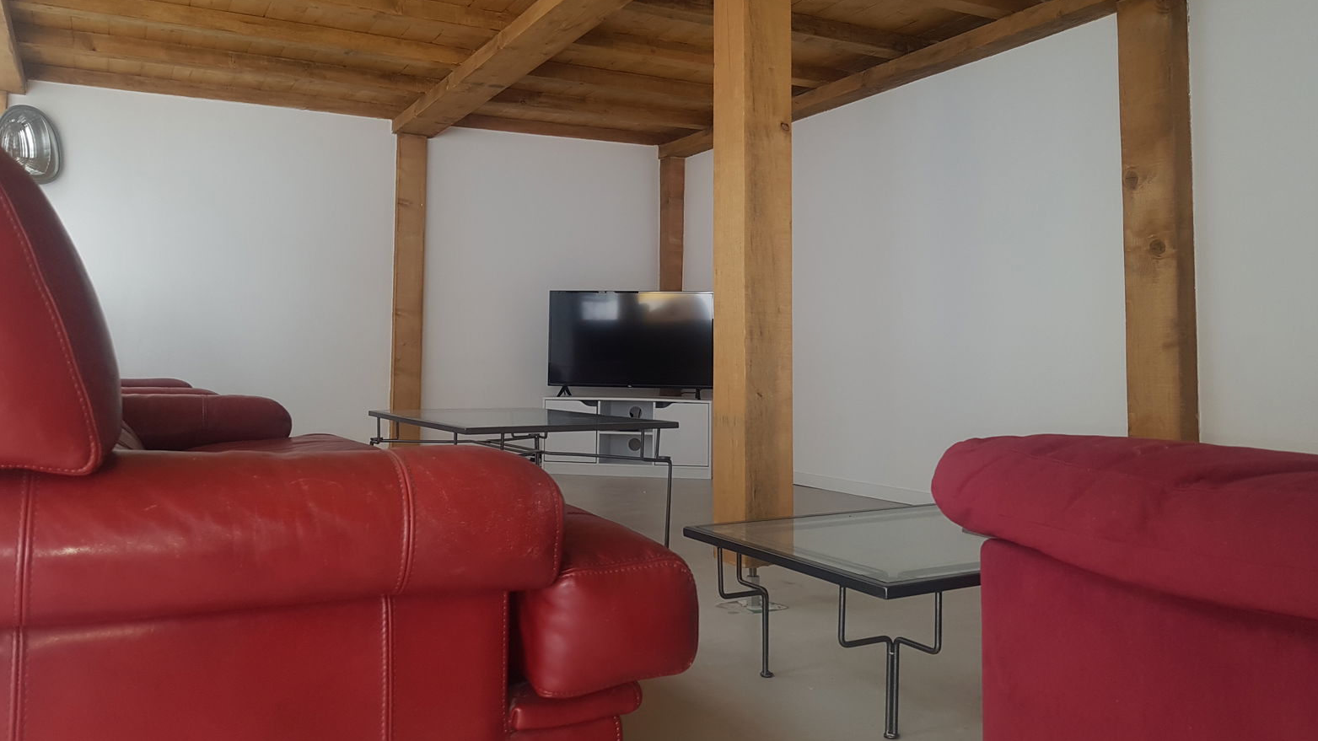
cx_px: 674
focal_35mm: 29
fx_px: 1013
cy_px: 285
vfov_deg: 39.9
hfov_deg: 66.1
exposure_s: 1/60
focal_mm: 4.2
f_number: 1.7
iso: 80
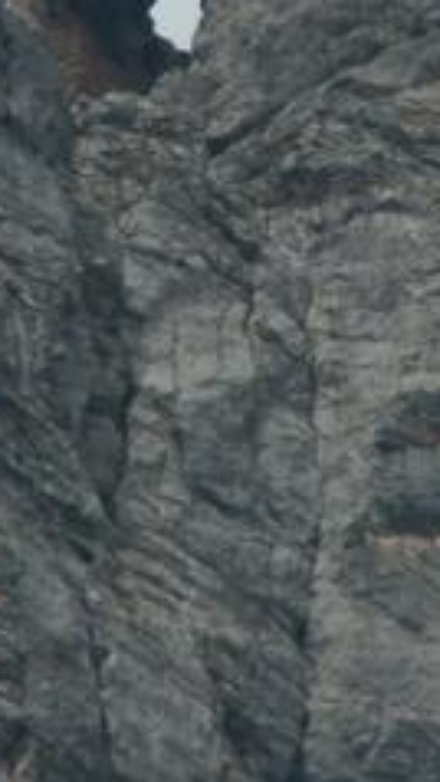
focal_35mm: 1120
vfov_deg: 1.9
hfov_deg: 1.1
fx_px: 23214
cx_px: 217
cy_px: 76
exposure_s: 1/250
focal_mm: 63.58
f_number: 8
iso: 50
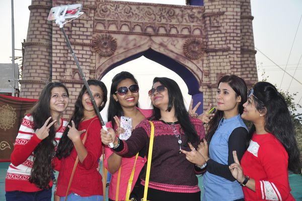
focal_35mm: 52
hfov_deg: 37.9
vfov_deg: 25.7
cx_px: 151
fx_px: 440
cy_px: 100
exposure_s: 1/60
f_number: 4.5
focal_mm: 35
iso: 400
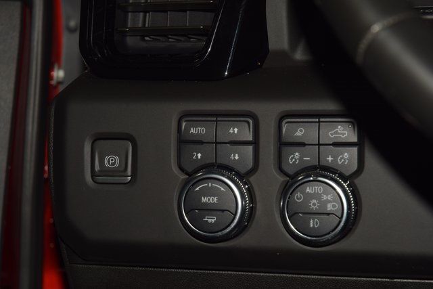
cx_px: 216
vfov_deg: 13.0
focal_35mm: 105
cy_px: 144
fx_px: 1263
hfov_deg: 19.5
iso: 100
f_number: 8
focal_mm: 70
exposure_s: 1/125
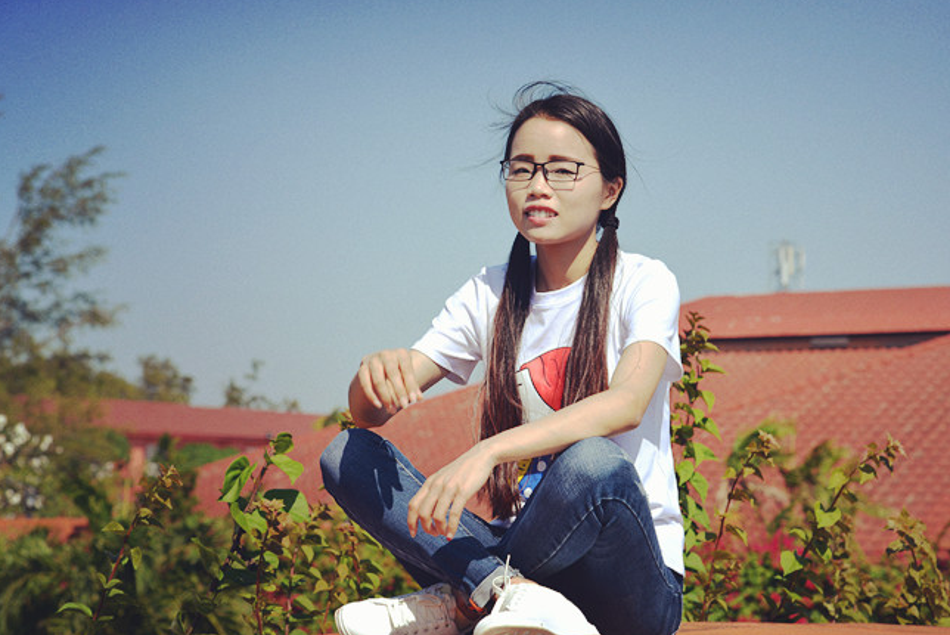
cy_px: 303
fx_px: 2165
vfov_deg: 16.7
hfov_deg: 24.7
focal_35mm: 82
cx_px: 549
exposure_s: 1/500
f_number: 5.6
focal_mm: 66
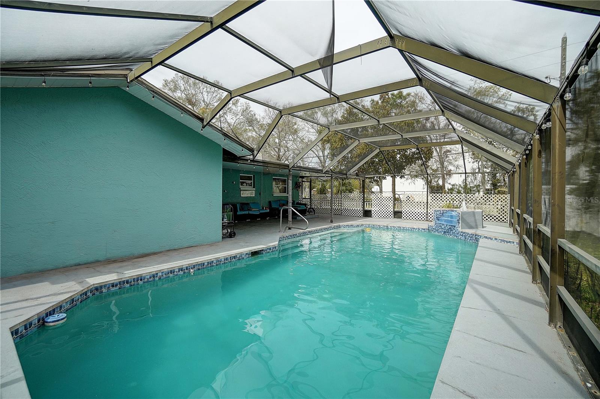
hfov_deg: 100.4
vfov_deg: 77.3
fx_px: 250
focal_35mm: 15
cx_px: 300
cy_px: 200
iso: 400
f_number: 8
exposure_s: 1/2000
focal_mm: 10
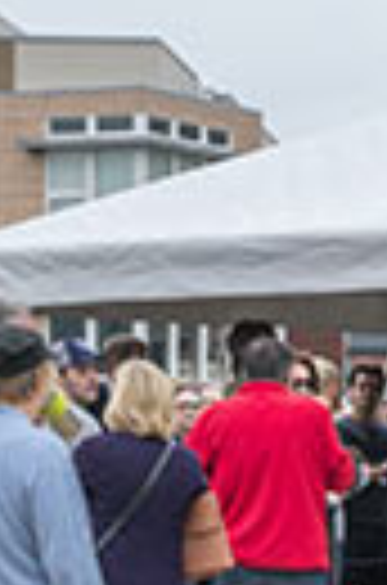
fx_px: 2610
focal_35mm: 161
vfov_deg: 12.8
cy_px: 385
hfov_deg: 8.0
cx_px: 828
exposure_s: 1/250
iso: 400
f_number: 11
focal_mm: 36
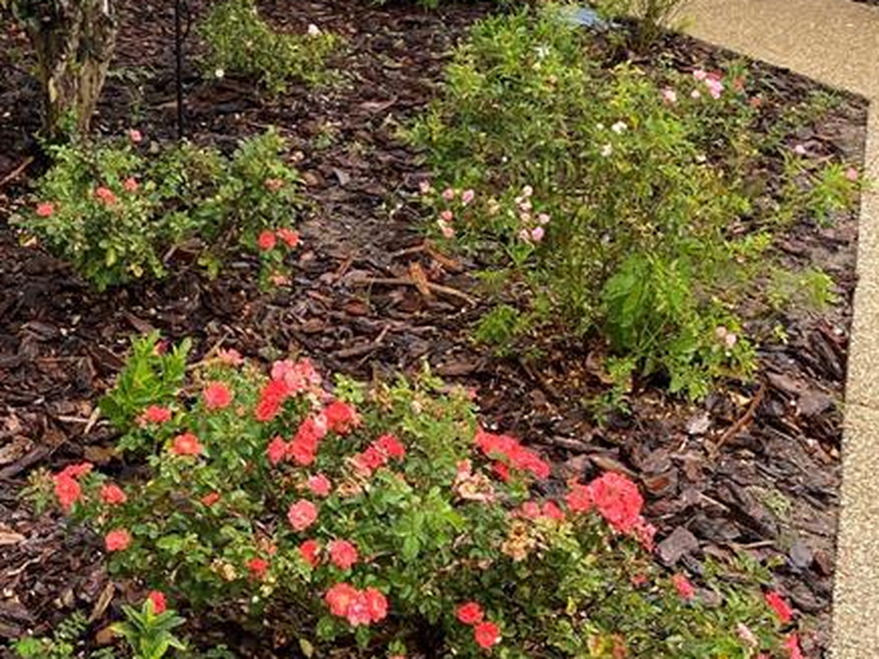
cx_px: 50
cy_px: 324
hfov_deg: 30.0
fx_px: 1549
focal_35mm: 61
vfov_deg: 24.0
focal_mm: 4.25
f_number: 1.8
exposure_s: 1/122
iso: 50
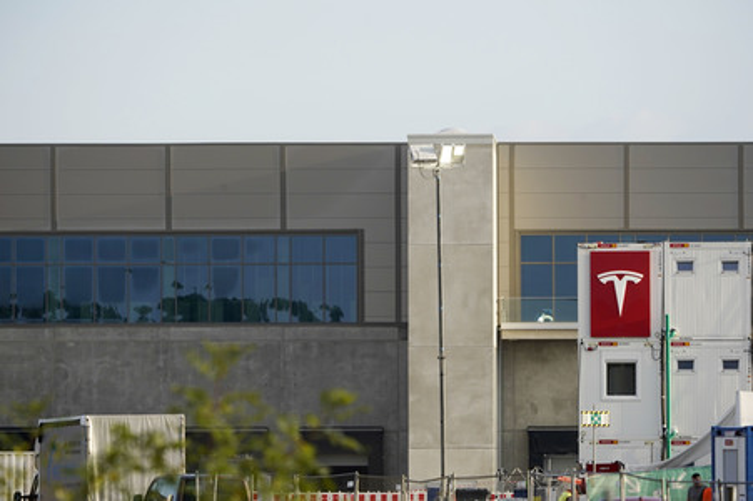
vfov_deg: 3.7
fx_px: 7817
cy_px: 250
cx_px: 376
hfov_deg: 5.5
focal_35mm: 374
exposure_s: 1/1000
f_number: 8
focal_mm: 374
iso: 640
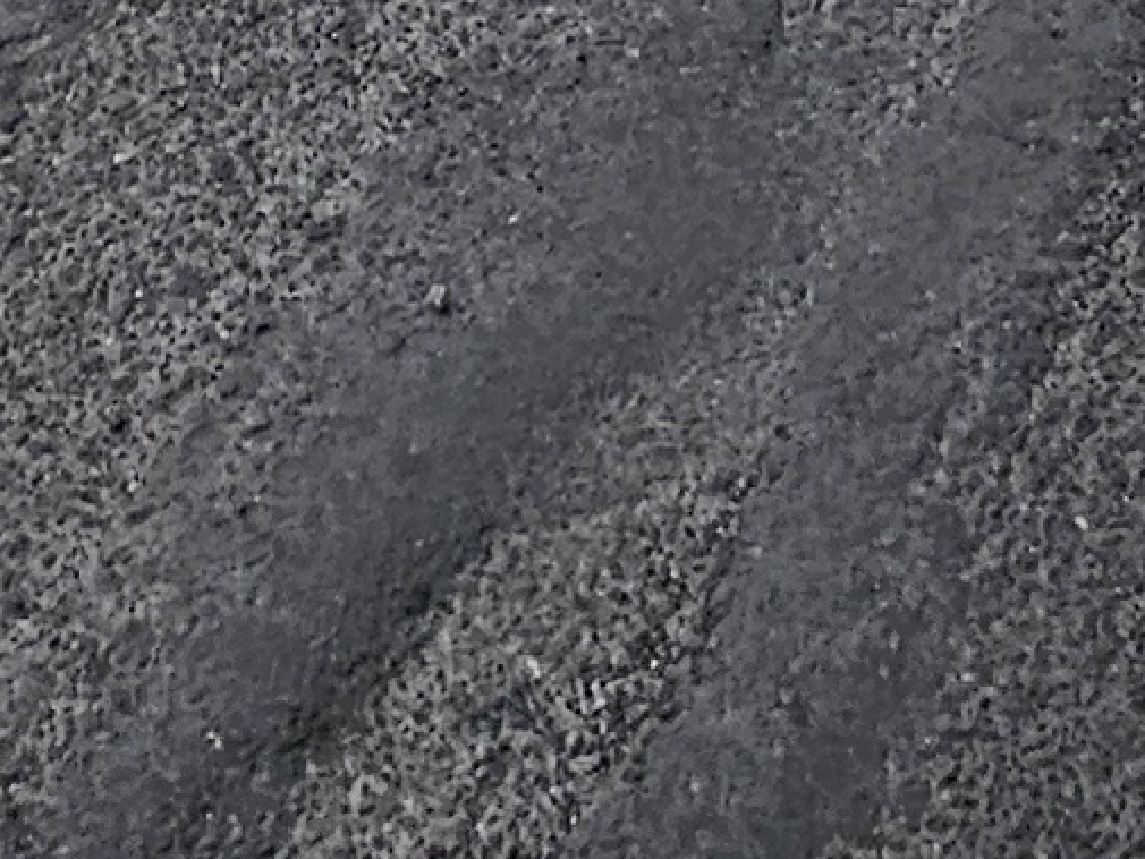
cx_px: 179
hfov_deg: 18.8
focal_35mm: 103
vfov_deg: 8.7
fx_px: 3408
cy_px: -2346
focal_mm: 2.2
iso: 50
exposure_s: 1/803
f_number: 2.2
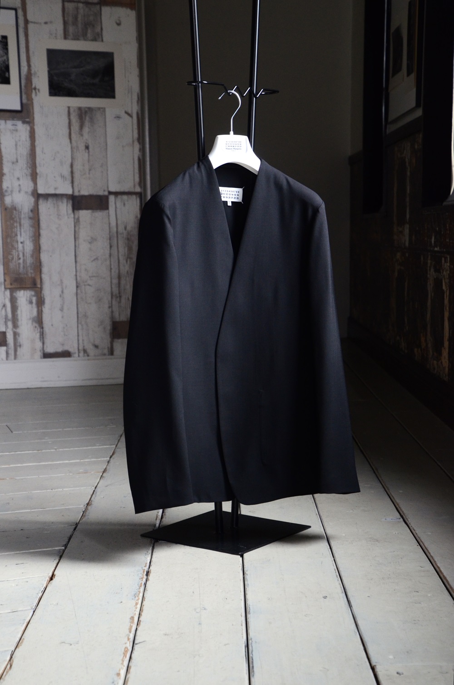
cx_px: 227
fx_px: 1083
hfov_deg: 23.7
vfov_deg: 35.1
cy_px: 342
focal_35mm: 57
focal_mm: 38
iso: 1250
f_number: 5
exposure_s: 1/80
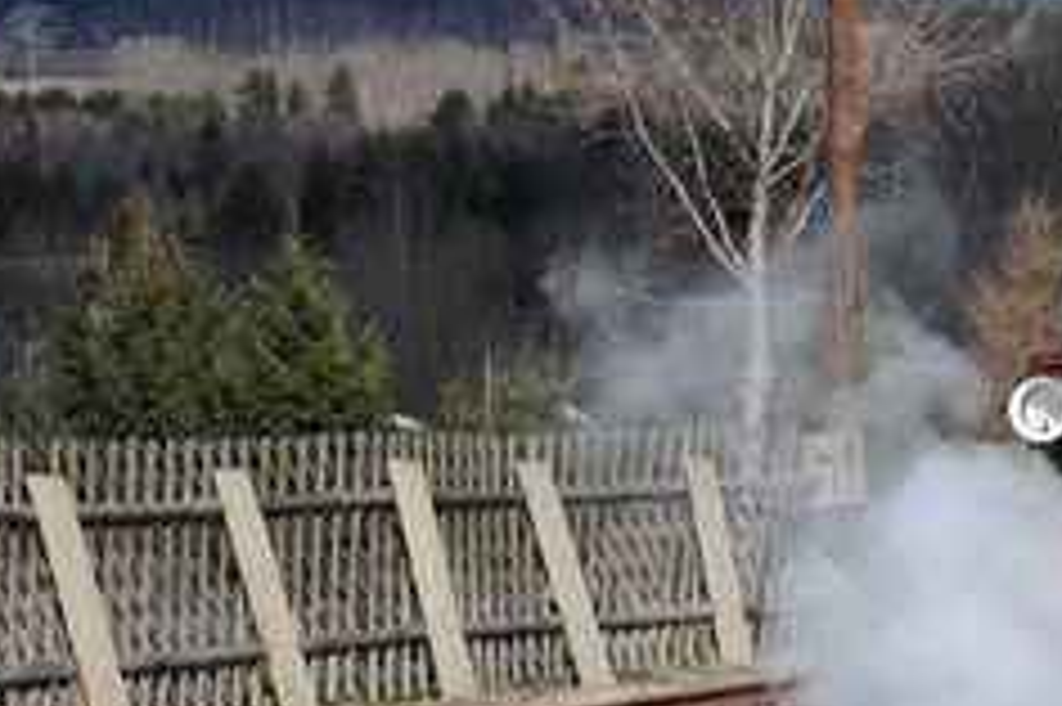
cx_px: 1660
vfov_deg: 4.7
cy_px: 40
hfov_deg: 6.9
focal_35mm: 293
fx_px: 8642
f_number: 9
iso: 200
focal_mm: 45
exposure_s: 1/500
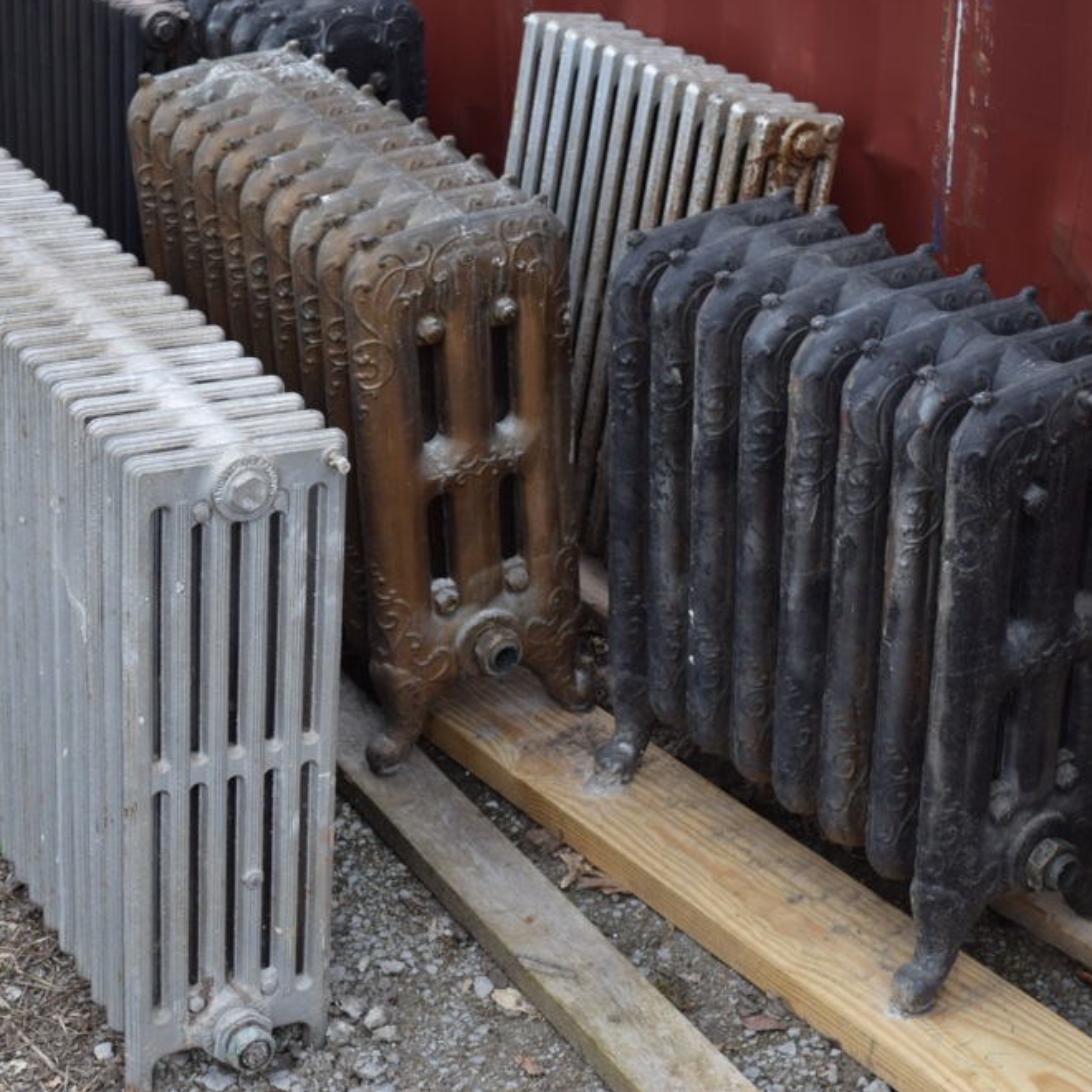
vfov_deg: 25.5
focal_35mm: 68
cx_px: 417
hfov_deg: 25.4
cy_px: 542
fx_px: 2414
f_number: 7.1
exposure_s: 1/200
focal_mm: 35
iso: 400
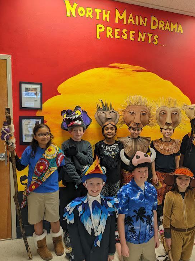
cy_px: 139
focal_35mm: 30
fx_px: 225
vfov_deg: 59.9
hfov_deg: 46.7
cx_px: 108
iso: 62
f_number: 1.73
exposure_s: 1/60
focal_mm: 4.38
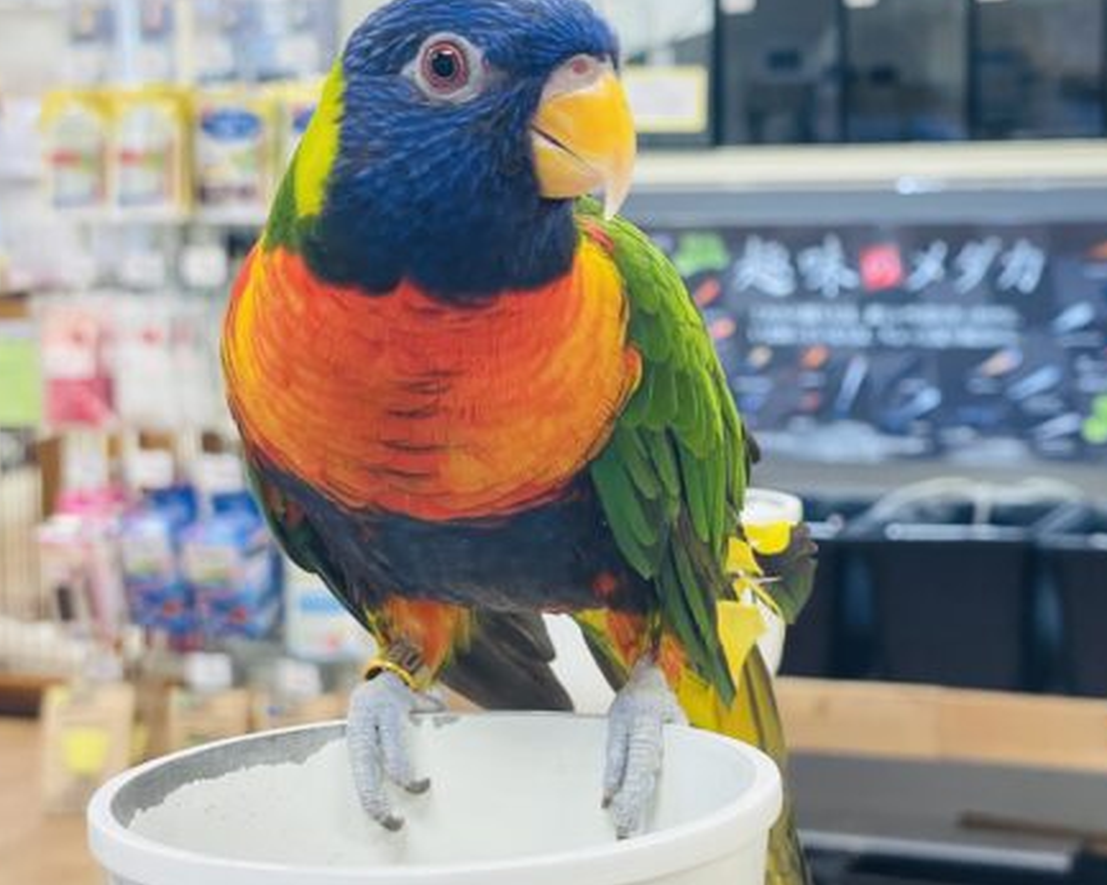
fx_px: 2456
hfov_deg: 25.4
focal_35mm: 75
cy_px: 419
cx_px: 573
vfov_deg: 20.4
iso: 160
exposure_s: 1/99
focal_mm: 6
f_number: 2
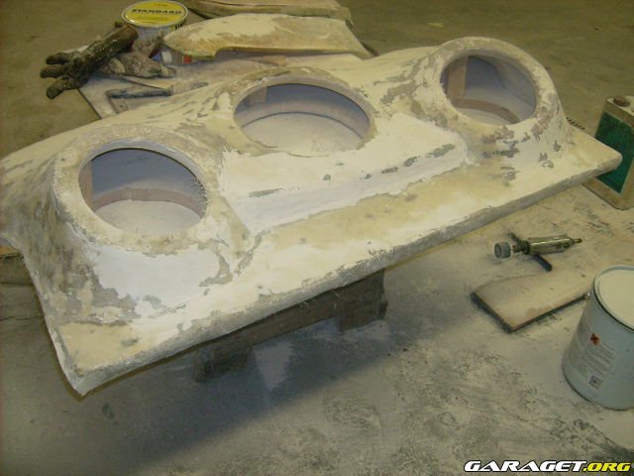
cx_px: 317
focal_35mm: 35
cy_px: 238
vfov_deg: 40.7
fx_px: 641
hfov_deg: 52.6
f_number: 2.8
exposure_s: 1/60
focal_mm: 5.95
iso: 100
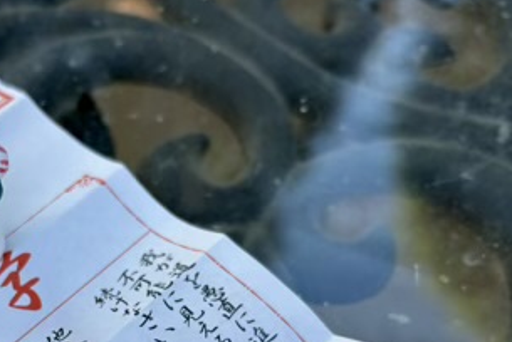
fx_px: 883
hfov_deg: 31.8
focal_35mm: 62
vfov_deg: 20.9
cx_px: 133
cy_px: 378
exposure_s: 1/517
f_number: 1.6
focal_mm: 5.96
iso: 50
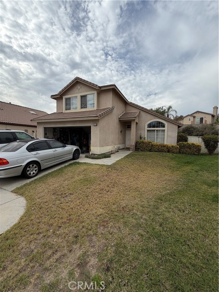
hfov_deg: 85.7
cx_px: 110
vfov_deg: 102.1
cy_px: 146
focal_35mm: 14
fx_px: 118
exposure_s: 1/928
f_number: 2.2
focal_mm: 2.22
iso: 20
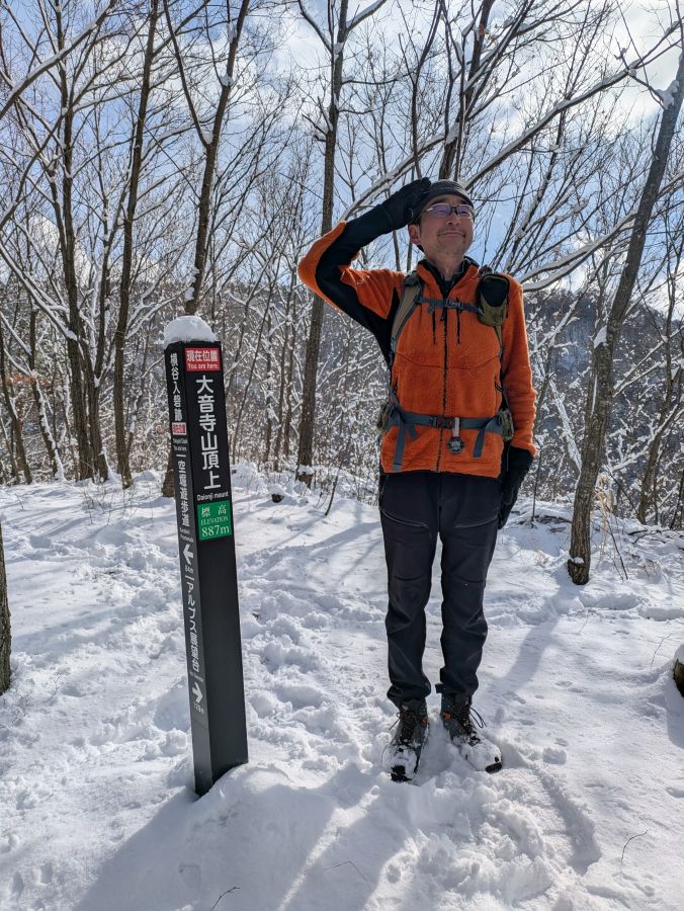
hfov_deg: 54.9
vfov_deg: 69.4
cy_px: 456
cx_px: 342
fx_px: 658
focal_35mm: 25
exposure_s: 1/4184
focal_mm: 5.43
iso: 46
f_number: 1.89
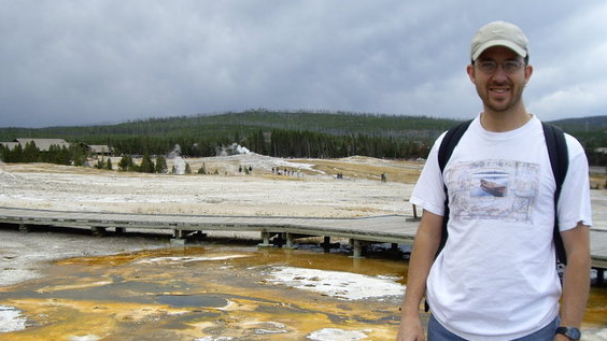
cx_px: 264
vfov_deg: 25.4
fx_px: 756
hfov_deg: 43.6
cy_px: 208
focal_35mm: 47
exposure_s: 1/200
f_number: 4.3
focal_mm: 6.2
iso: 50
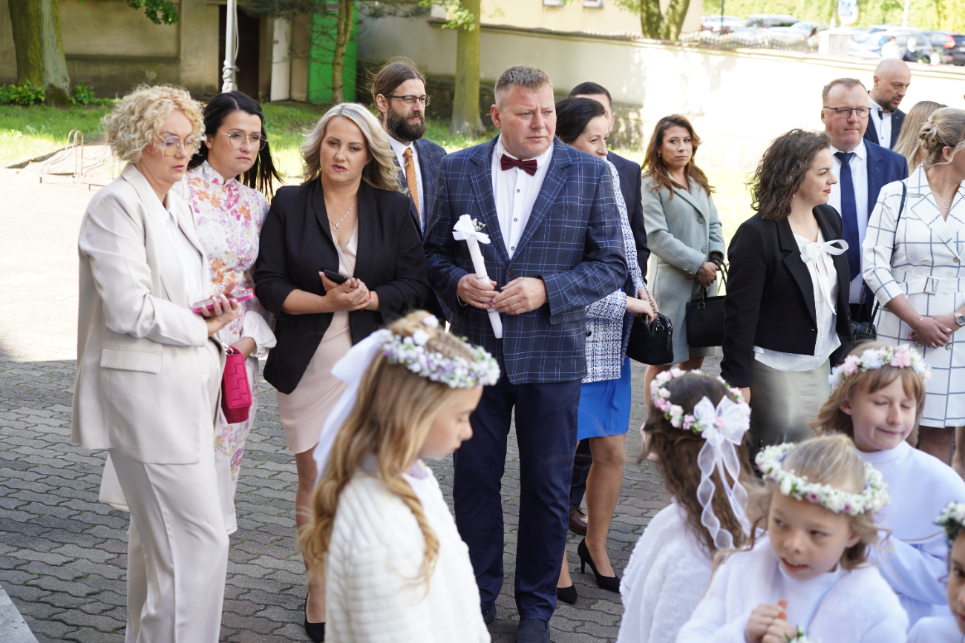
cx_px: 482
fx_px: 1528
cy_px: 322
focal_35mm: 57
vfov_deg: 23.8
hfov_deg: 35.0
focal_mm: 57
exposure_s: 1/100
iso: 160
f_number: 4.5
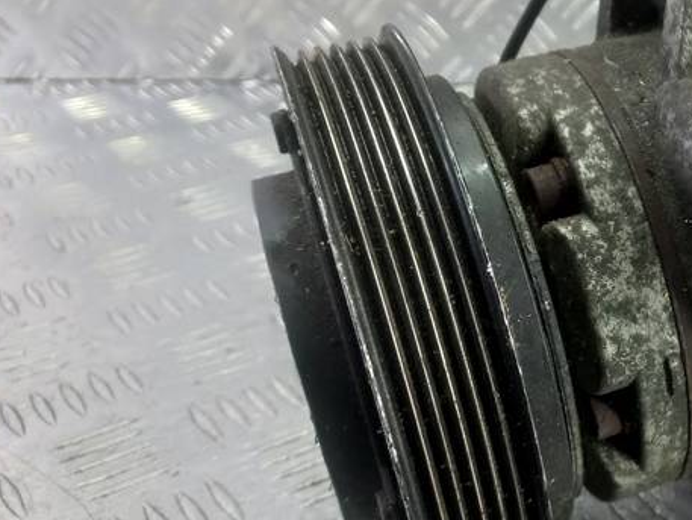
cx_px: 760
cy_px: 205
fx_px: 1120
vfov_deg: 26.1
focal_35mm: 56
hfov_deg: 30.7
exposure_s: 1/50
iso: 125
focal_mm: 4.6
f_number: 1.8
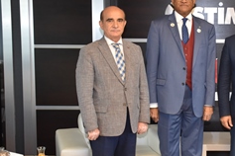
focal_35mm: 74
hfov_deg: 26.5
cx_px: 210
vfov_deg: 18.4
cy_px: 77
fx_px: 483
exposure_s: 1/60
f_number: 3.8
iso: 1000
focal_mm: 26
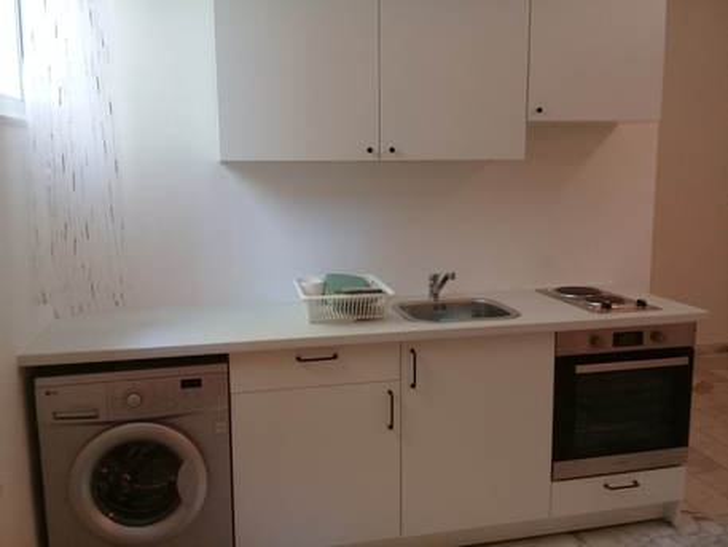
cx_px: 364
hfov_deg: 58.3
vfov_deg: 45.5
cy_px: 274
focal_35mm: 31
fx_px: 652
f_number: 2.2
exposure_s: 1/33
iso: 125
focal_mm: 3.3
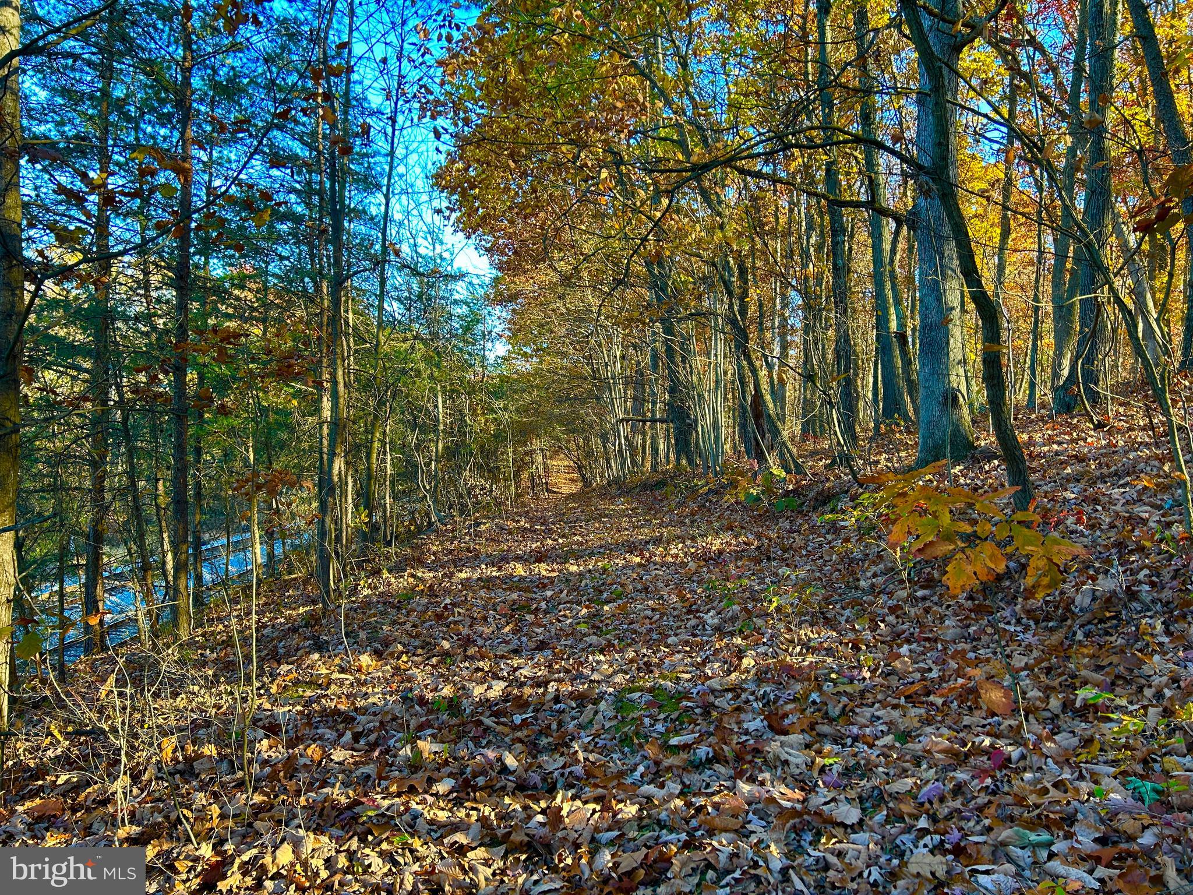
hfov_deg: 67.3
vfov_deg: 53.1
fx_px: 896
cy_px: 448
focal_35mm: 26
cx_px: 596
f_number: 1.5
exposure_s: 1/183
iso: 40
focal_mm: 5.7
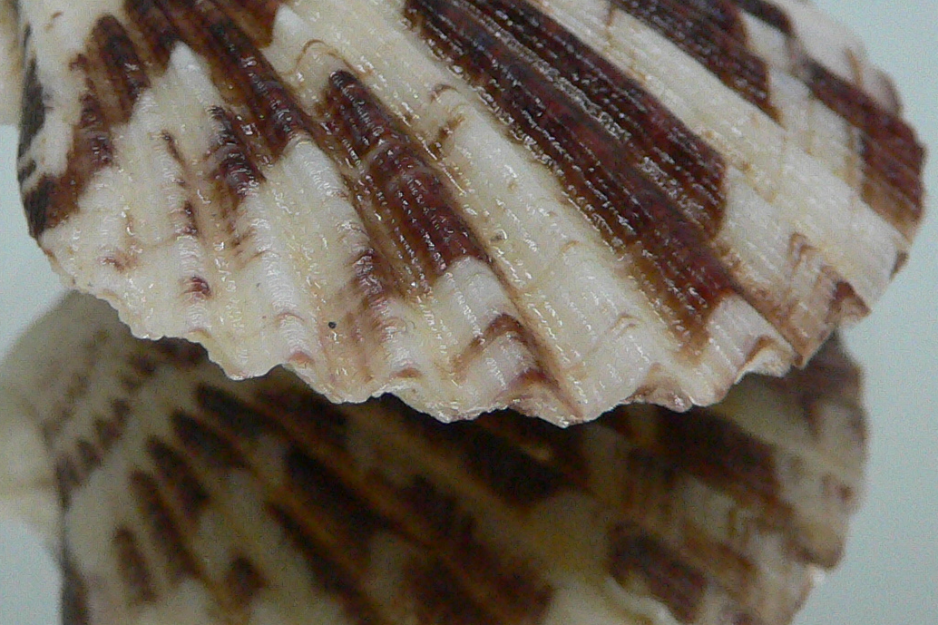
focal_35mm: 71
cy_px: 233
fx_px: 1850
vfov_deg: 19.1
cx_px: 366
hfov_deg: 28.4
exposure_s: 1/50
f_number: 2.8
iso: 200
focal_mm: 4.6
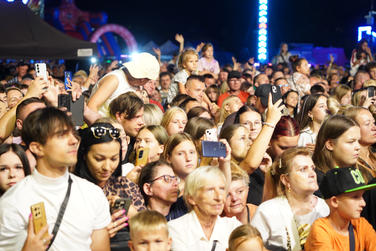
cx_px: 188
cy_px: 126
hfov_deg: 25.4
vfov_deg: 17.1
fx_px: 836
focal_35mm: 80
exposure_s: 1/100
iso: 4000
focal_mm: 80
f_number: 4
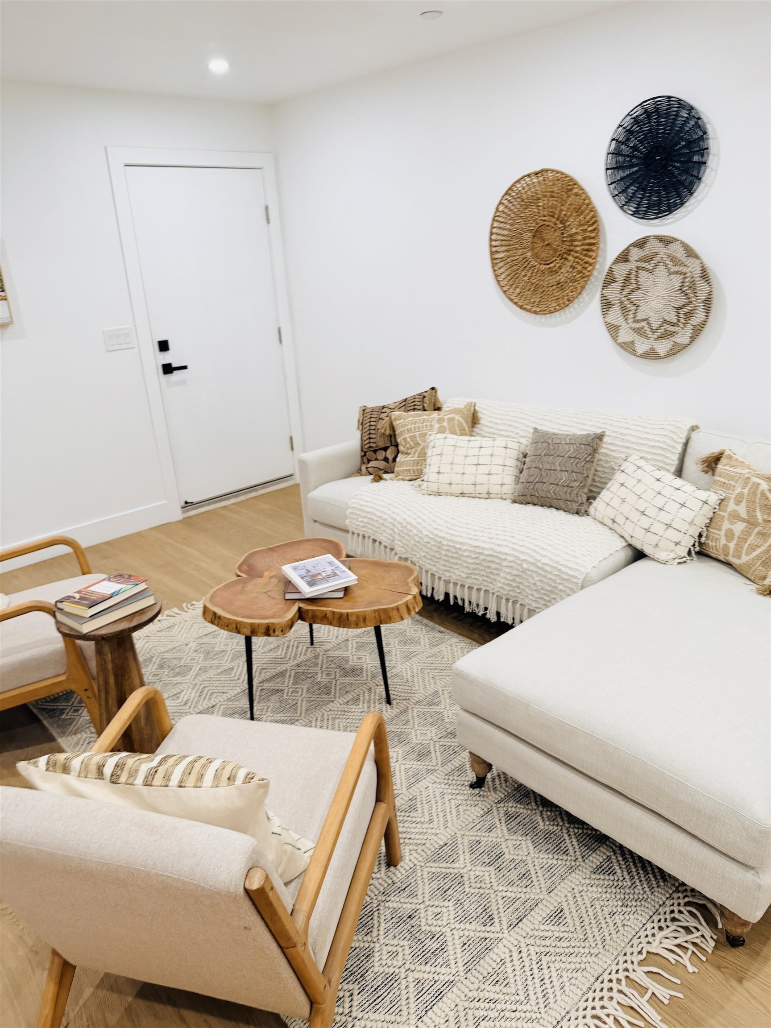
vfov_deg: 71.6
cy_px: 514
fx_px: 713
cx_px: 386
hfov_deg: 56.8
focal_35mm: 24
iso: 160
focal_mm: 6.76
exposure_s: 1/60
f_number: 1.78
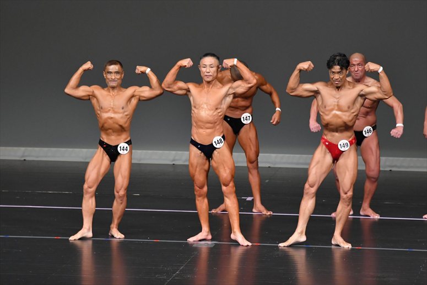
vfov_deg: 4.8
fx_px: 3379
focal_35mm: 285
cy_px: 142
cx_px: 214
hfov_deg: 7.2
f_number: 5.6
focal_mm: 190
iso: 4000
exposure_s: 1/400
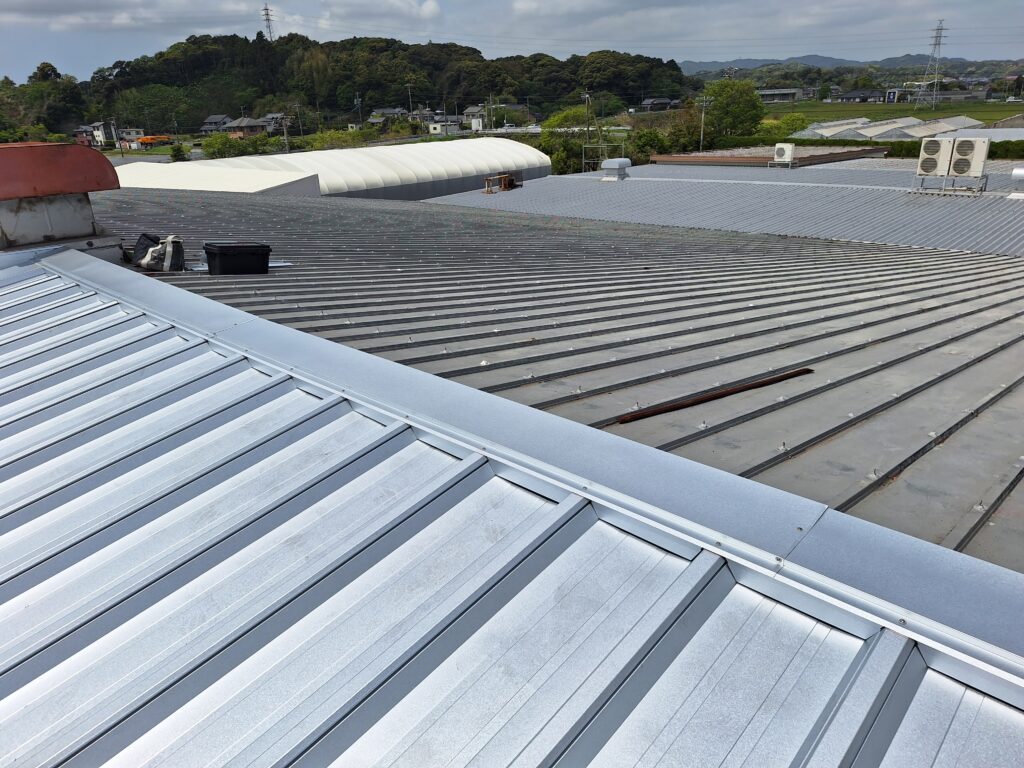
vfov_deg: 58.9
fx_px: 680
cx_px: 512
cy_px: 384
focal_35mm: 23
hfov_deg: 73.9
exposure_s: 1/7519
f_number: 1.8
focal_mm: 5.54
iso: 40
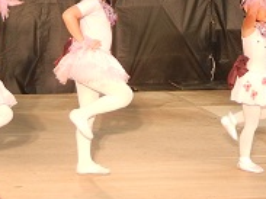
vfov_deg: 10.3
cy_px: -100
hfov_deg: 14.2
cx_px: 181
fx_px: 1067
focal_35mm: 139
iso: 230
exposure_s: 1/98.7
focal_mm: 7.1
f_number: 3.7
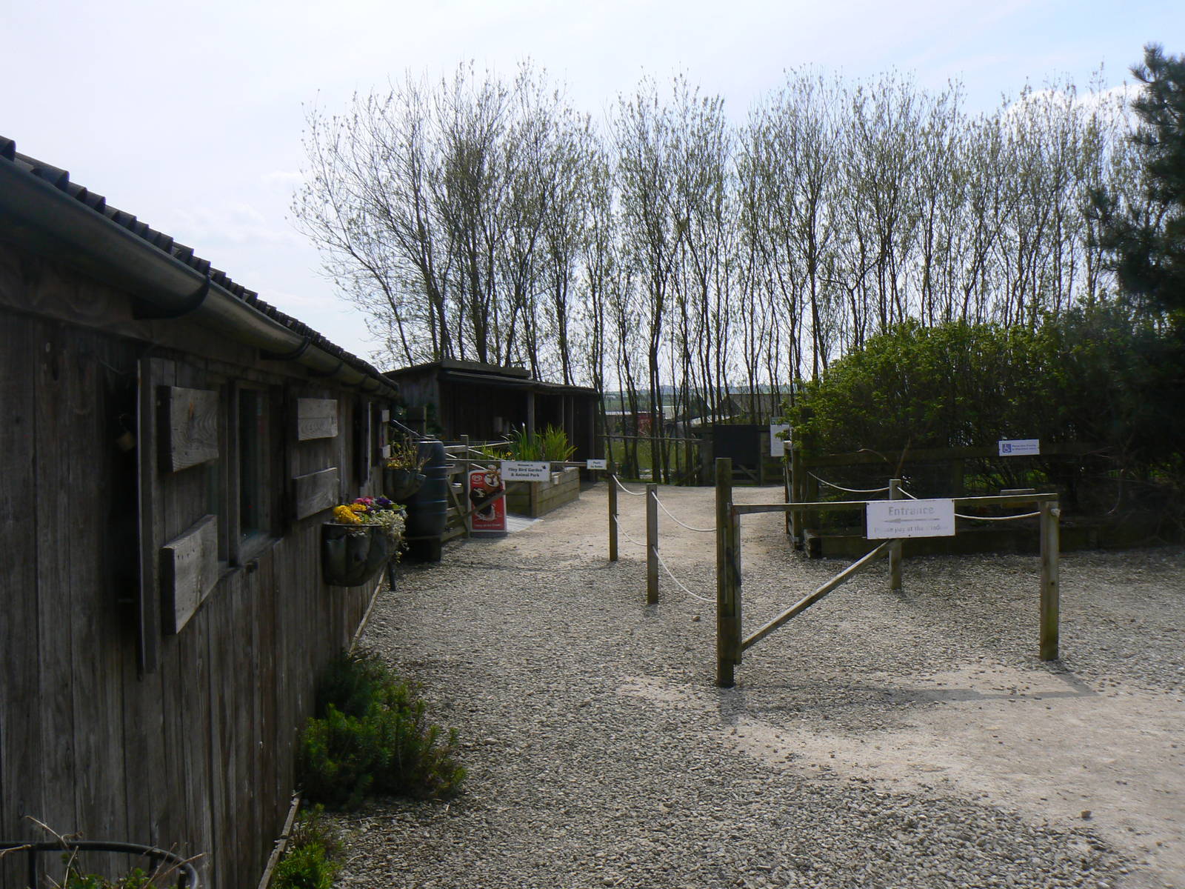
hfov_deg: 51.4
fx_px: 1232
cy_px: 444
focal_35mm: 36
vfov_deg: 39.7
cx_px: 592
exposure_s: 1/400
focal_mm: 6
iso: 80
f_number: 7.1
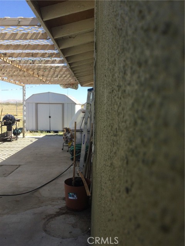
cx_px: 92
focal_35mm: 31
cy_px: 123
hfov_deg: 45.4
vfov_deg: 58.4
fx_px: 221
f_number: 2.4
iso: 25
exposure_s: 1/578
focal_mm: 3.3
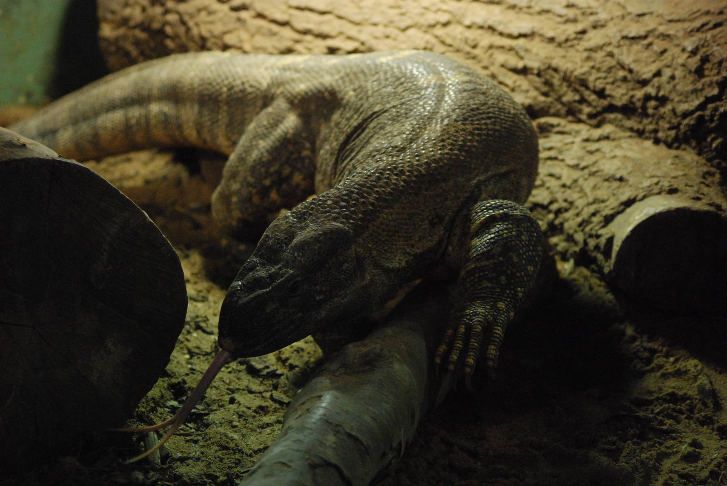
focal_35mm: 165
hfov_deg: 12.4
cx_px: 364
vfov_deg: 8.3
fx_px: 3336
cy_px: 243
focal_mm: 110
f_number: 4
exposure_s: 1/160
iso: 1600
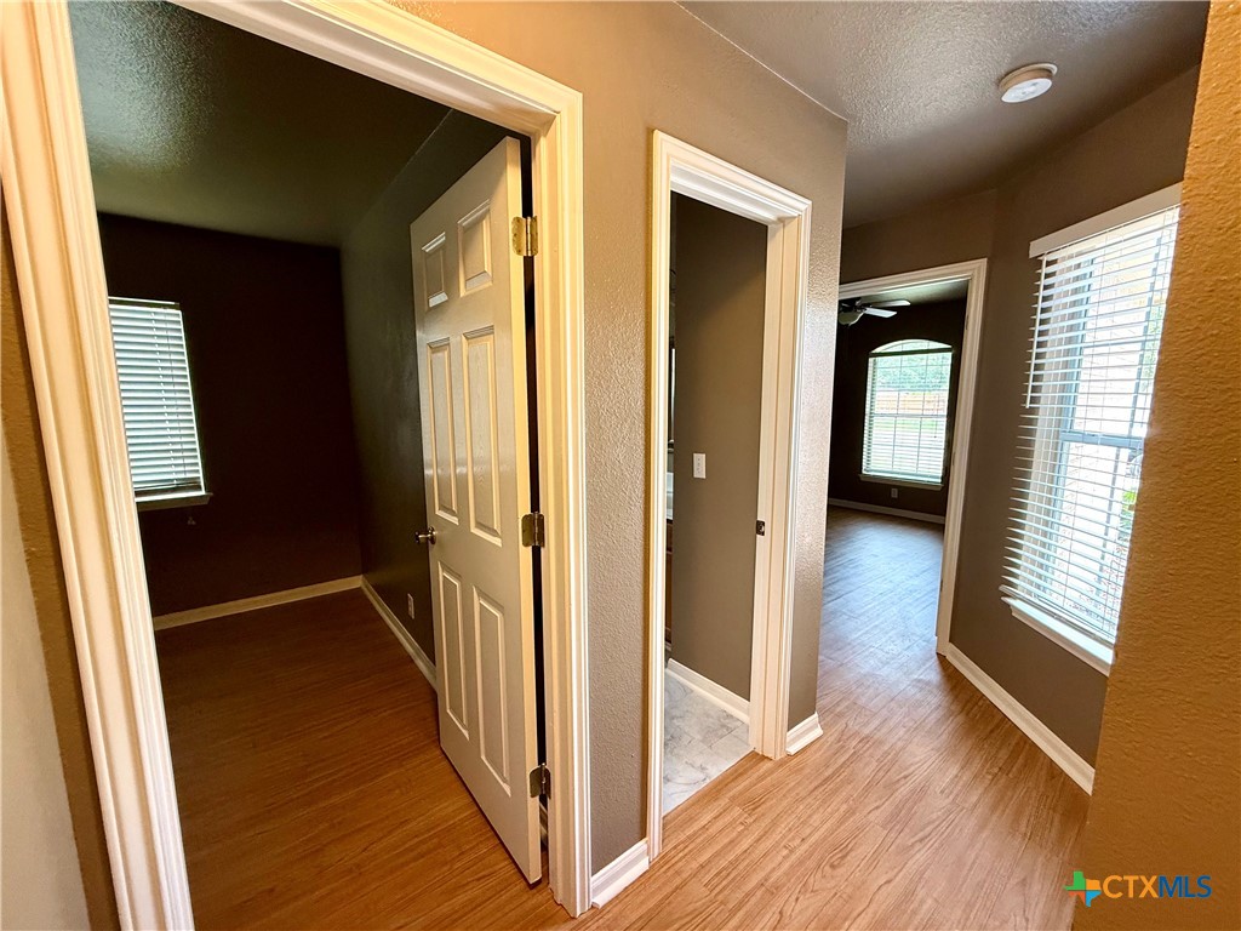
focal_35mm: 14
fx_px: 502
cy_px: 466
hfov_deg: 102.1
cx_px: 620
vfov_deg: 85.7
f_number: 2.2
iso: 250
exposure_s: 1/60
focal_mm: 2.22
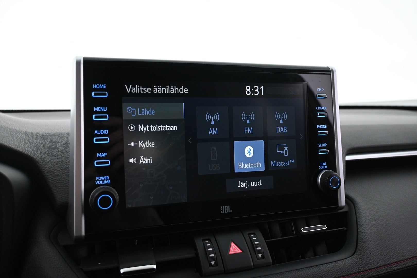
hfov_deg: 59.5
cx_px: 208
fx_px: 365
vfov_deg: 41.7
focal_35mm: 32
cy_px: 139
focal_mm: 21
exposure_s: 1/30
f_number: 4
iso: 1400
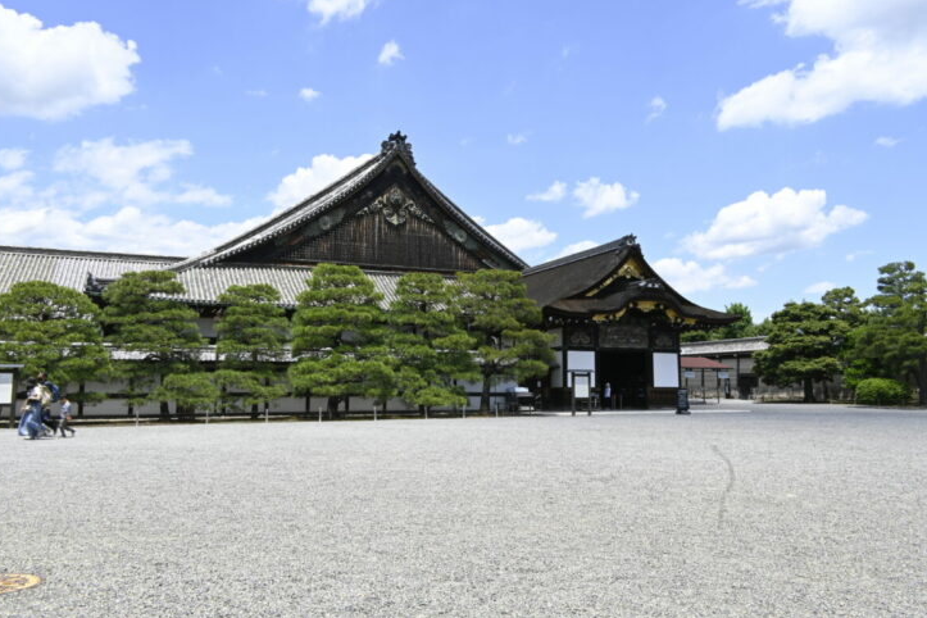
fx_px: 721
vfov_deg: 46.4
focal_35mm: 28
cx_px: 465
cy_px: 299
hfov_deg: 65.5
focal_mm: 18
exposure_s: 1/30
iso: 100
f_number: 20
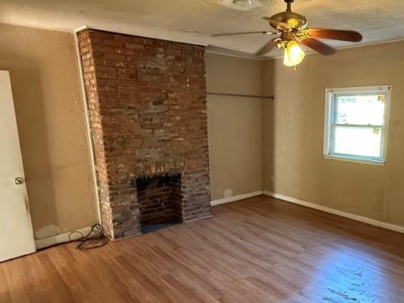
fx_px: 327
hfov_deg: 61.4
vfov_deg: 49.5
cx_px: 280
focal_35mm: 28
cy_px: 180
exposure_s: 1/60
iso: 800
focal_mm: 2.22
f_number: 2.2
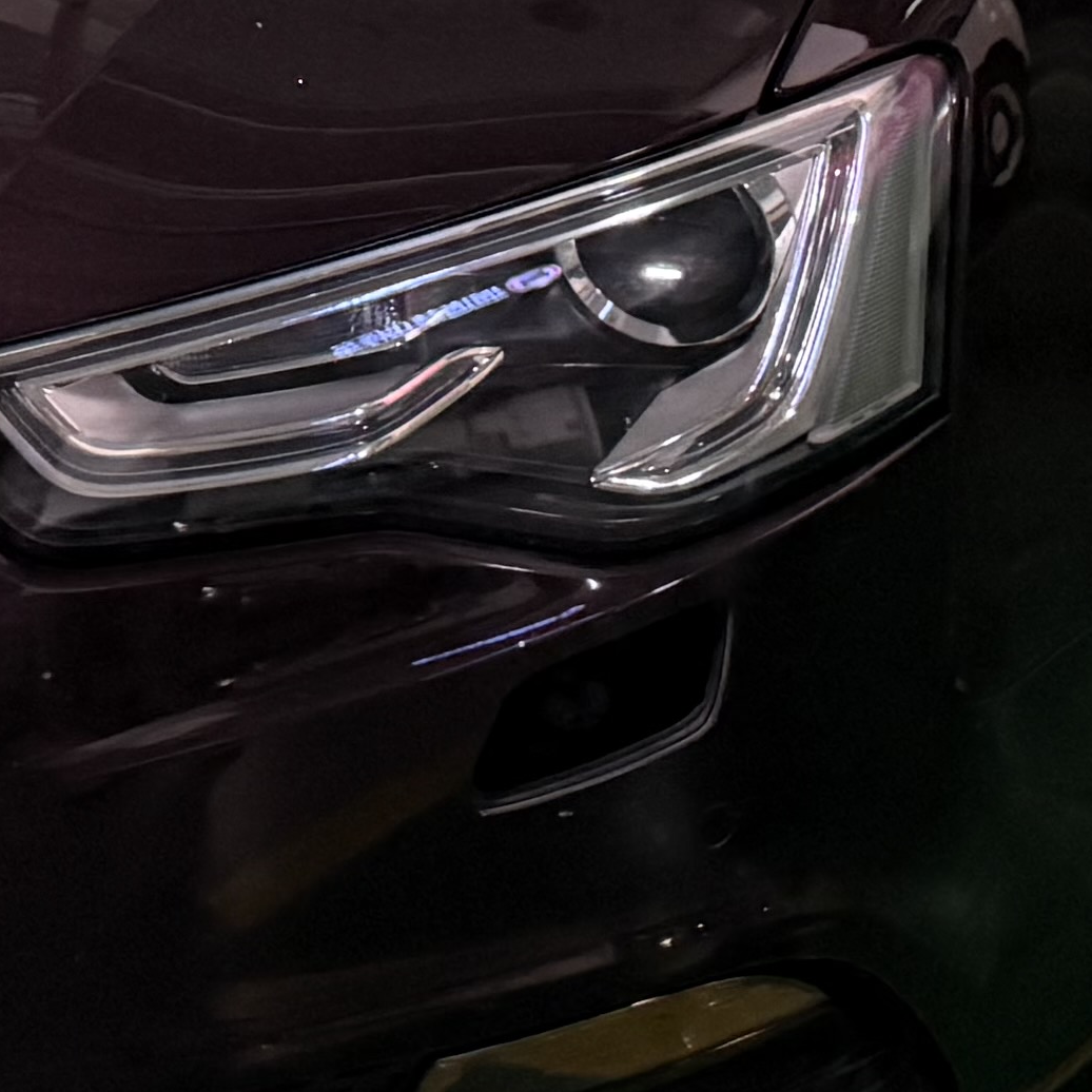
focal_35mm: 117
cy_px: -426
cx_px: 82
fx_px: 4176
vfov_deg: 14.2
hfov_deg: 14.7
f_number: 1.78
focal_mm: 6.76
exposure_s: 1/25
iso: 800
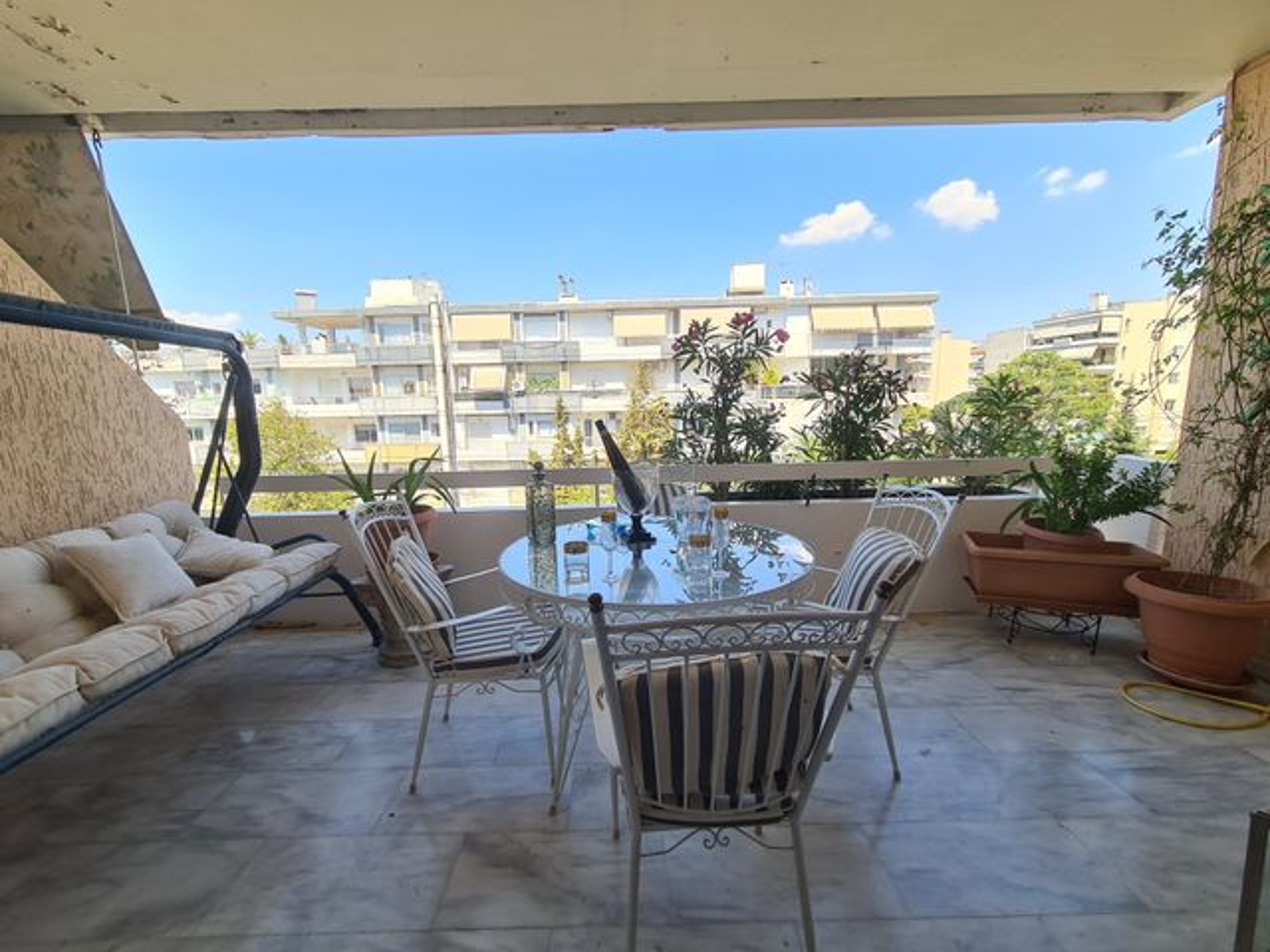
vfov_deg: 89.9
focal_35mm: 13
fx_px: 477
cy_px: 476
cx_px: 635
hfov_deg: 106.2
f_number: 2.2
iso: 64
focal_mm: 2.22
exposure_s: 1/463
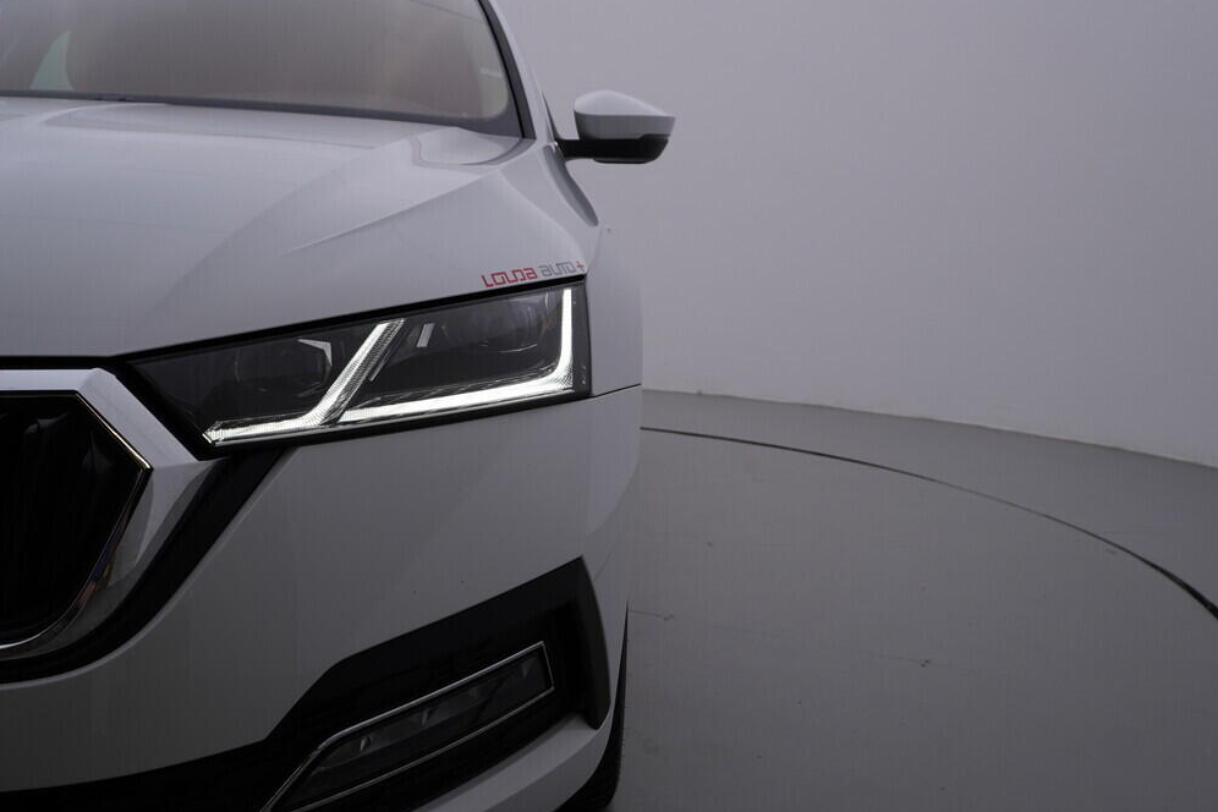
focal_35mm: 37
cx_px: 596
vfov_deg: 35.9
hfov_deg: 51.9
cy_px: 402
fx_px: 1252
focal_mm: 24
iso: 125
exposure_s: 1/160
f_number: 5.6
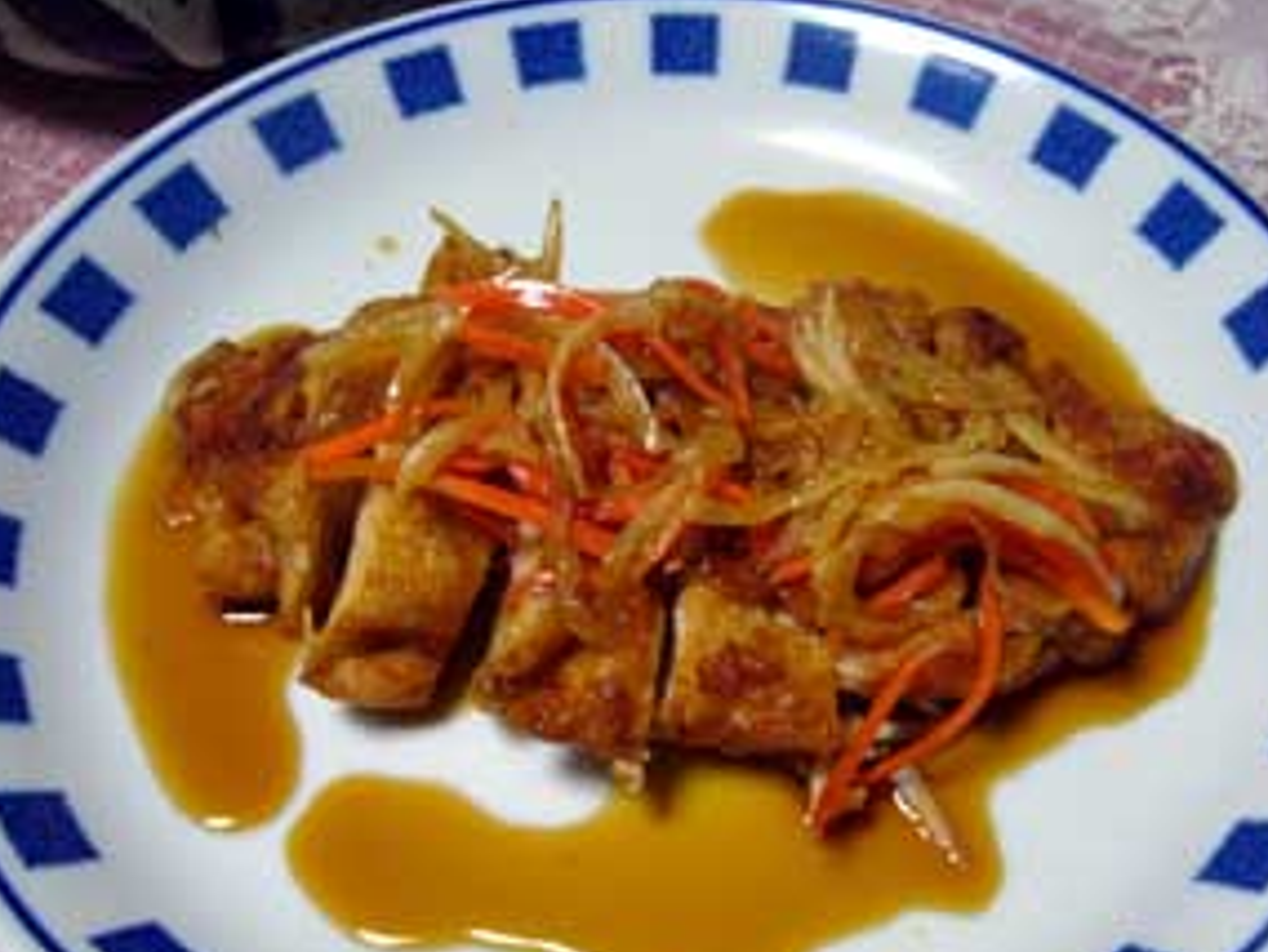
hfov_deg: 43.8
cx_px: 681
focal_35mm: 43
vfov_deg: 33.5
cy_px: 572
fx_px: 1576
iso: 80
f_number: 2.8
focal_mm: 5.8
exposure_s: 1/8
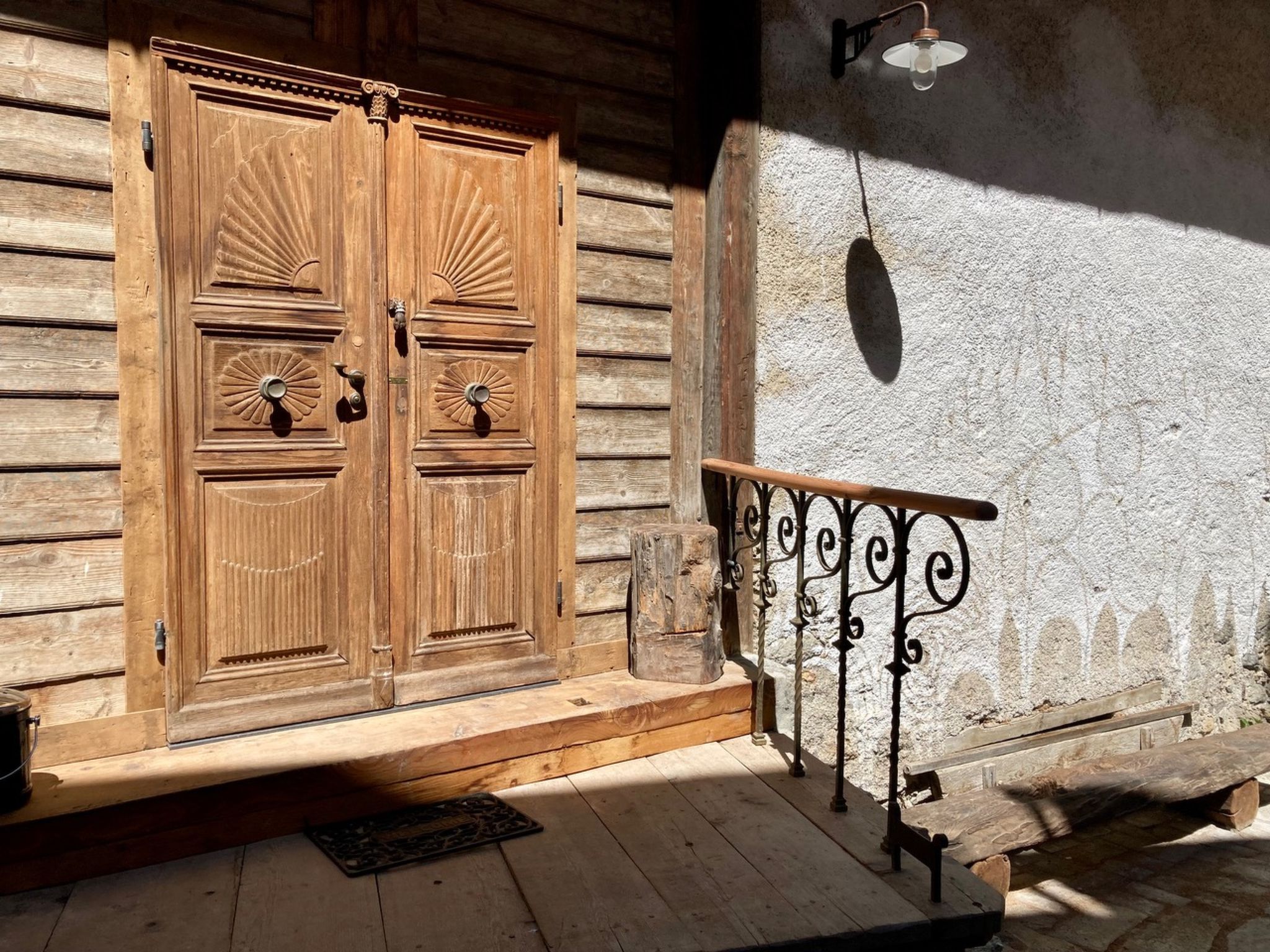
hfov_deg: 63.4
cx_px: 635
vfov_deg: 49.7
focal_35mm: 28
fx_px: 1027
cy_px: 476
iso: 20
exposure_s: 1/2558
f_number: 1.8
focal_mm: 3.99
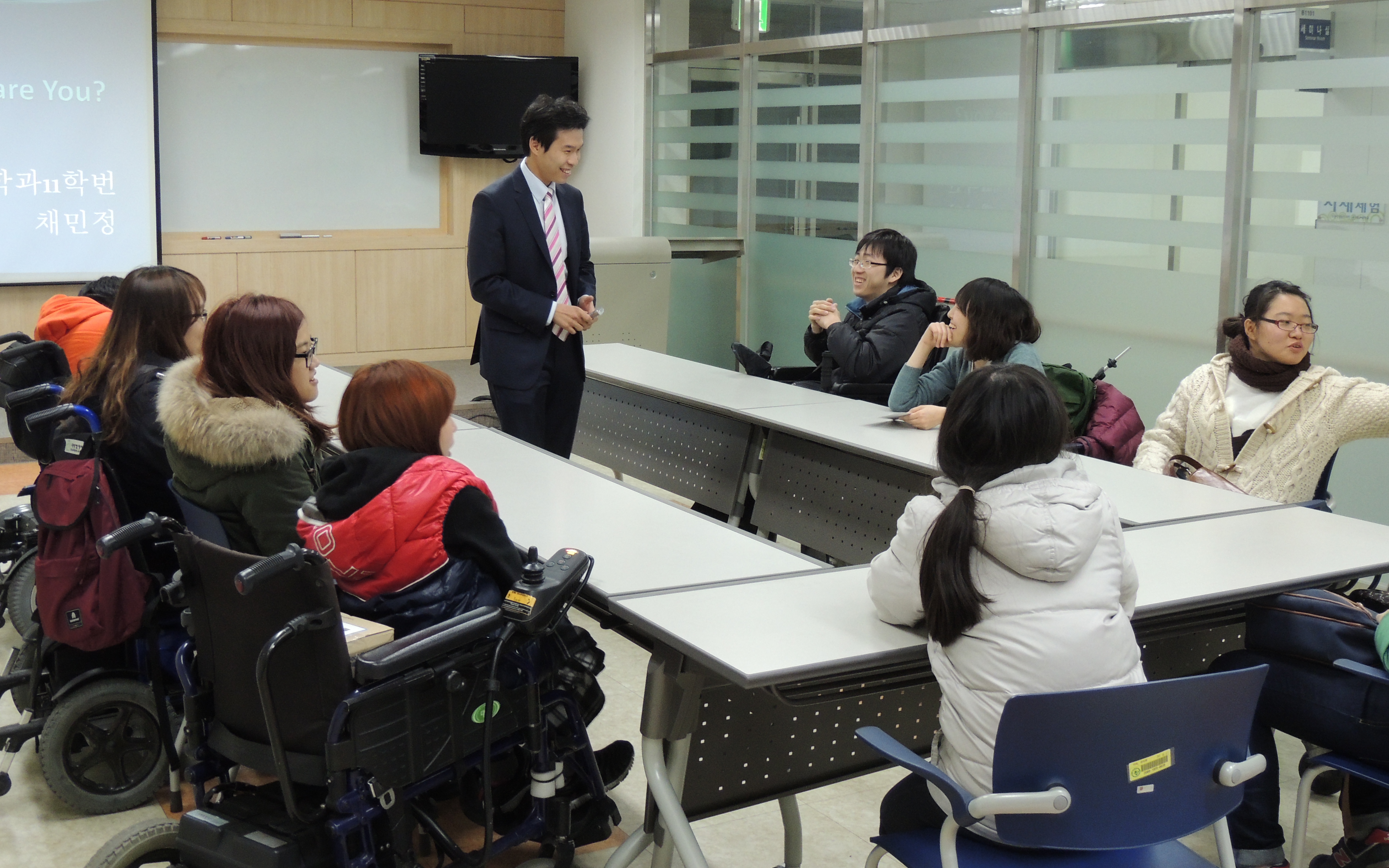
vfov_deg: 29.8
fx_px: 1628
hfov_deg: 46.2
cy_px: 362
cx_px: 694
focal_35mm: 43
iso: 400
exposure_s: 1/50
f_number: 3.3
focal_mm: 7.1
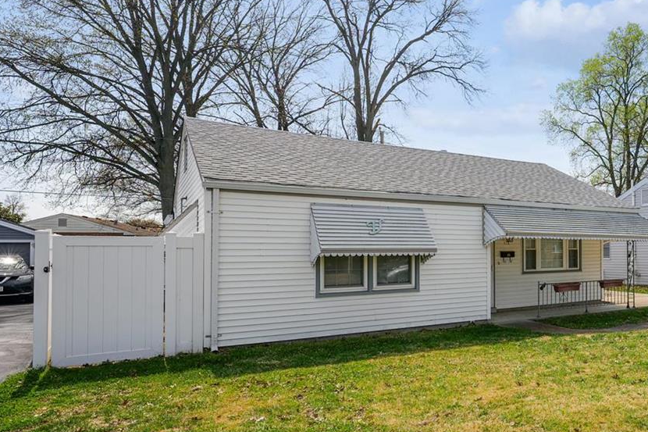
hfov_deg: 58.5
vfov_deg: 47.8
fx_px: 486
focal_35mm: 27
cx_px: 572
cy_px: 244
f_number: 8
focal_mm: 14
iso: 400
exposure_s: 1/1000
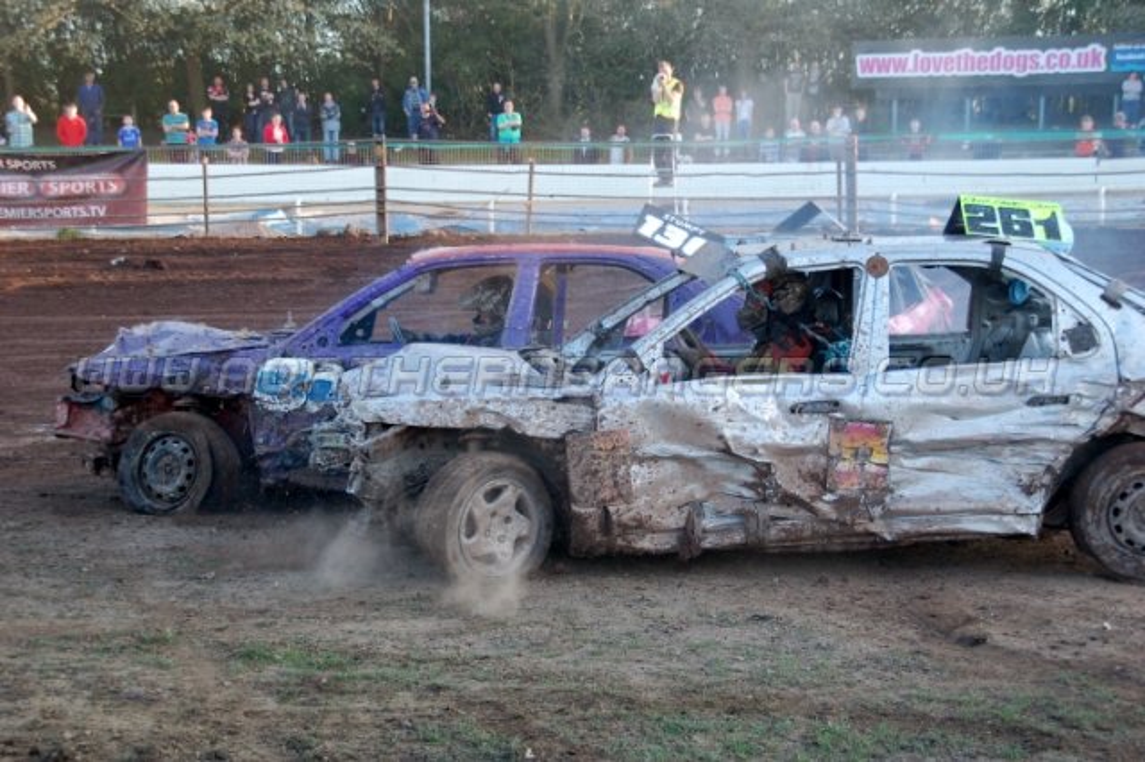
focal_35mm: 60
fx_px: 1907
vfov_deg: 22.6
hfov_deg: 33.4
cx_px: 572
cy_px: 381
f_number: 4.8
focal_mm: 40
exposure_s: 1/320
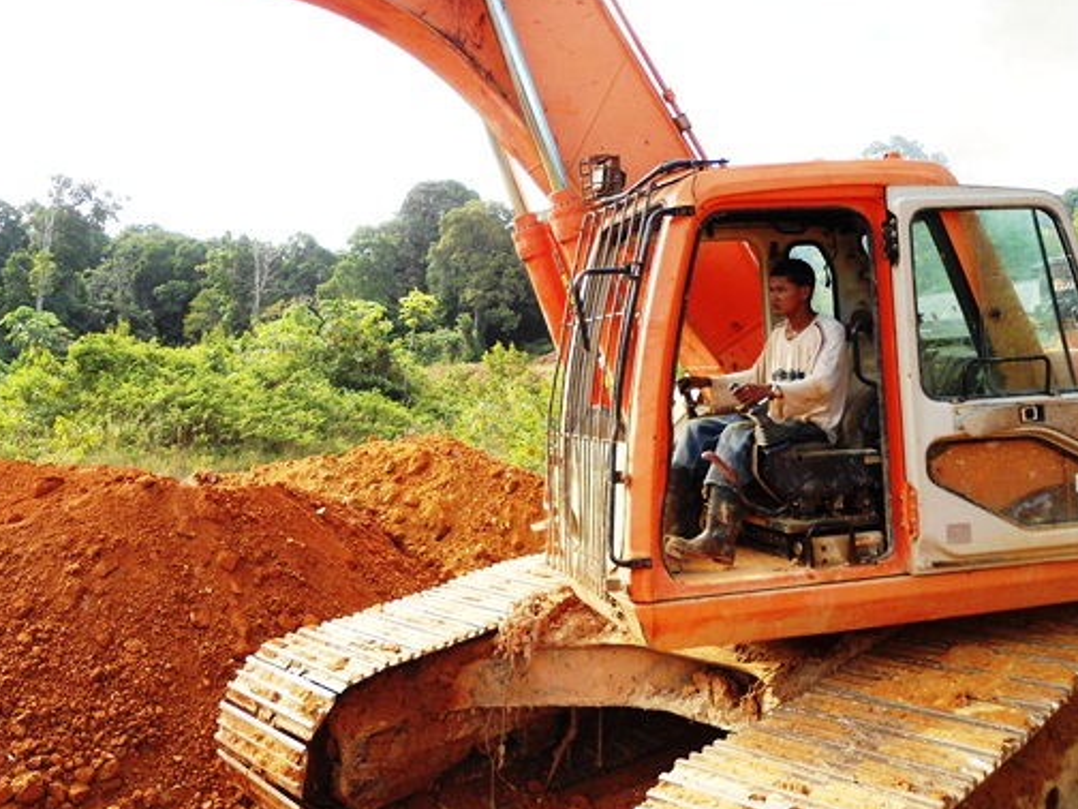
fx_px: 1028
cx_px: 479
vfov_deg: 42.9
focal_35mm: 33
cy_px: 383
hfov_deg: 55.2
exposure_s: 1/320
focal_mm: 4.7
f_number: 2.8
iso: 80
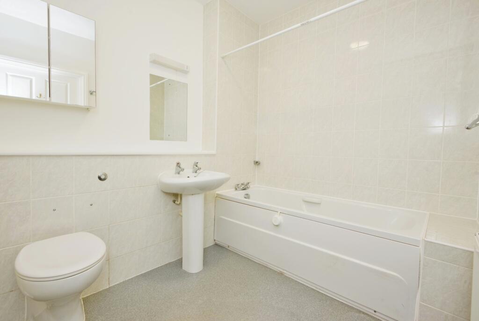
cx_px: 240
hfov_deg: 96.7
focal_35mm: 16
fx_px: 213
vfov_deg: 73.9
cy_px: 160
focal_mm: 16
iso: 400
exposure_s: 1/8
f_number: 9
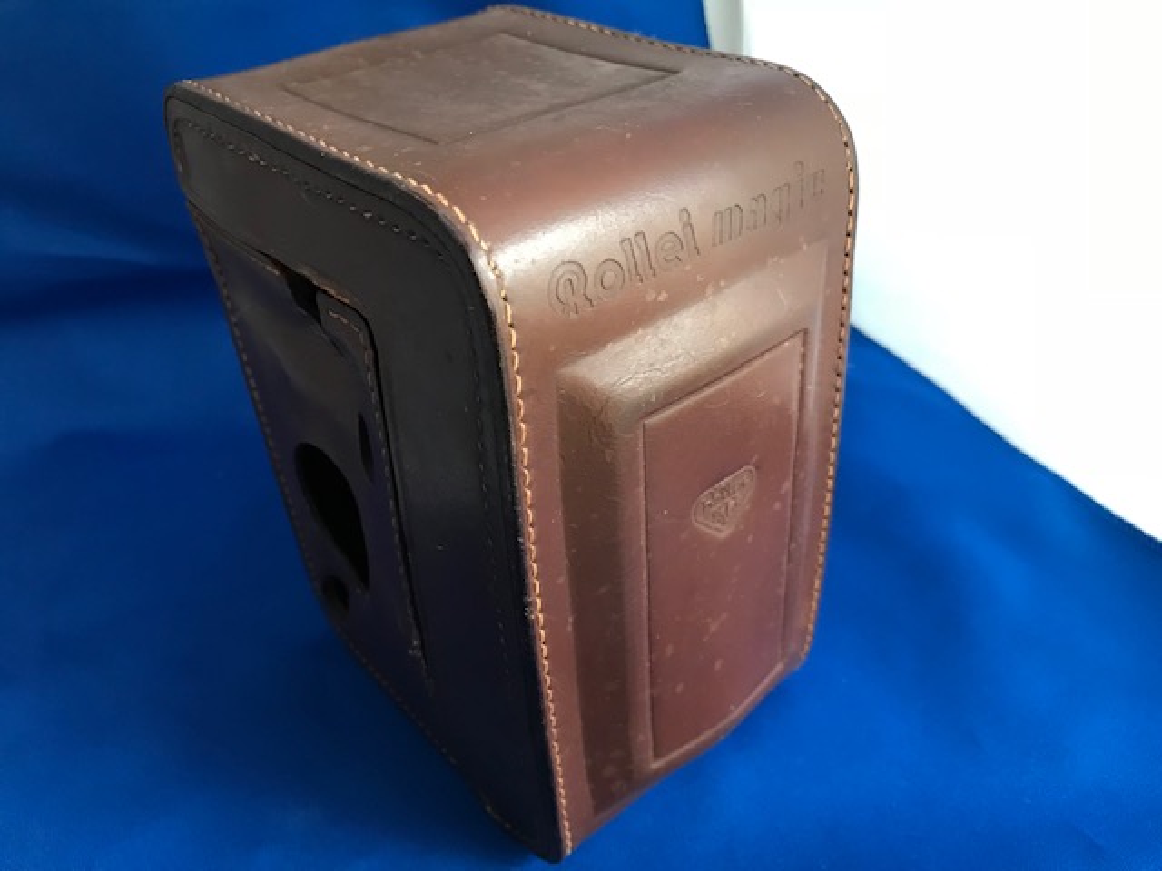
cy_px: 436
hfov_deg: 63.4
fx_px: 940
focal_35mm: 28
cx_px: 581
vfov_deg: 49.7
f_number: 1.8
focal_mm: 3.99
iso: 64
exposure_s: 1/15
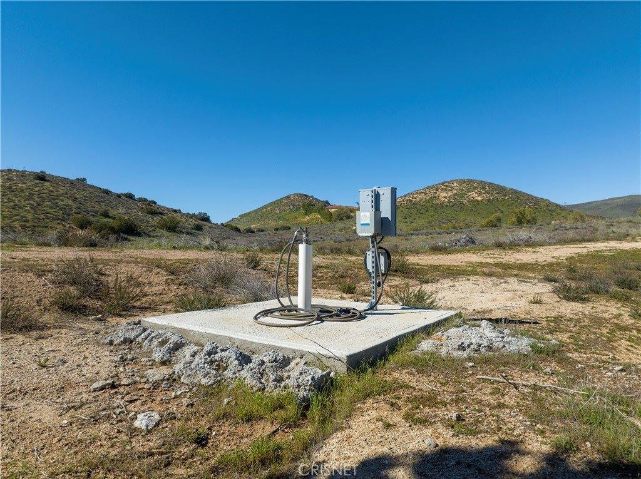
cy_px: 240
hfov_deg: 71.6
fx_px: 444
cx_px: 320
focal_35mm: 24
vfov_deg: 56.7
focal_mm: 12.29
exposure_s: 1/2000
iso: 100
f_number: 2.8
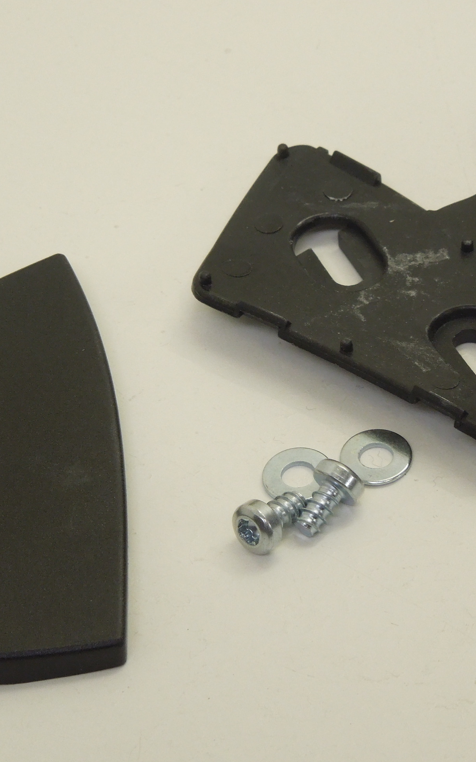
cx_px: 255
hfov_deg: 8.7
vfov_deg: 13.9
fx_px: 3115
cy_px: 381
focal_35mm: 150
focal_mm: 19.1
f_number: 4.7
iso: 400
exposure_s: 1/40
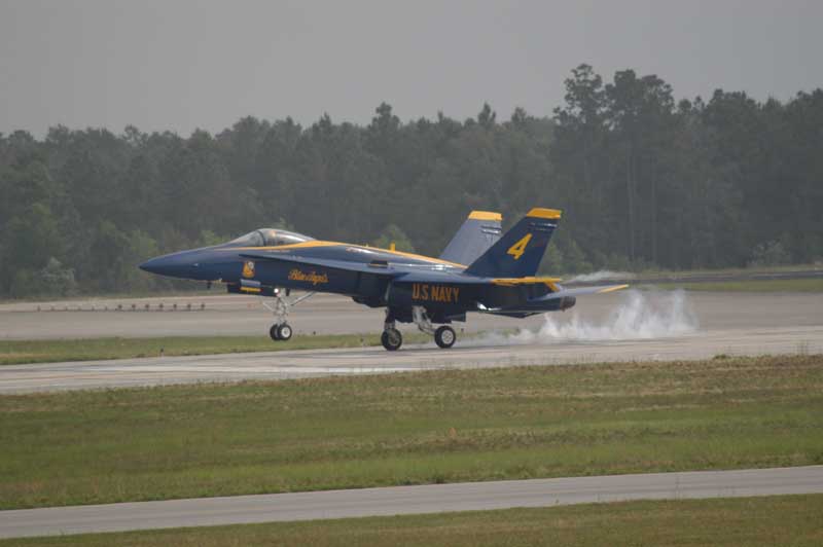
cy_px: 274
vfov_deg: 3.0
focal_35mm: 450
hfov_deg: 4.6
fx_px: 10279
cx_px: 412
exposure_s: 1/2000
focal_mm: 300
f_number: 5.6
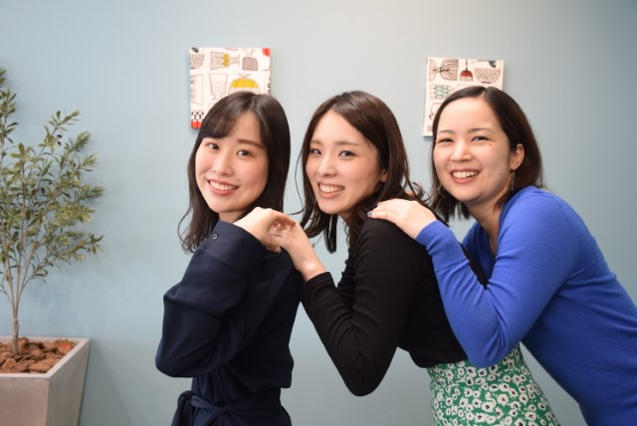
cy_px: 213
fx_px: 611
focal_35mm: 34
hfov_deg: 55.1
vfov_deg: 38.4
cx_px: 318
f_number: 3.8
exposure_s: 1/15
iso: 320
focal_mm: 23
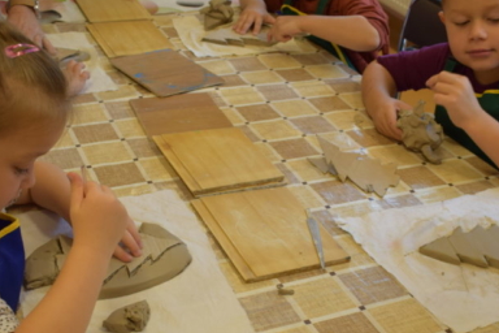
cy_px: 227
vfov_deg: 24.5
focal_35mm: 55
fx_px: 762
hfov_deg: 36.2
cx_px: 275
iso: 400
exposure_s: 1/100
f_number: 5
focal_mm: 22
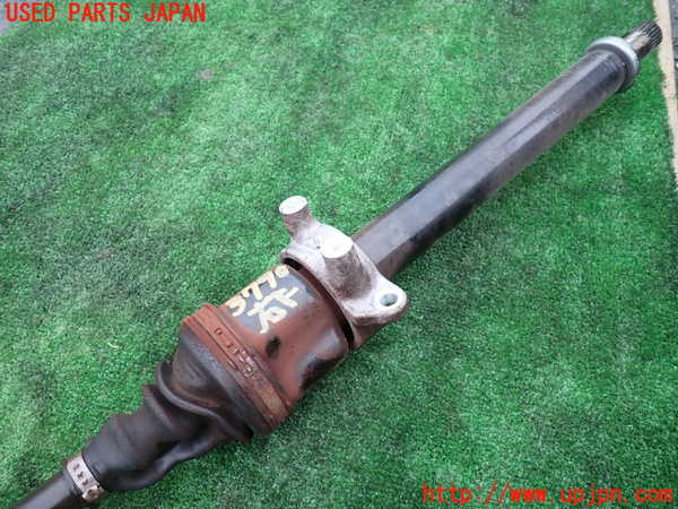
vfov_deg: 54.9
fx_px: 490
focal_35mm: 25
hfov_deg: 69.4
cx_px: 339
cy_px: 254
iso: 200
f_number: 2
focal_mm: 4.5
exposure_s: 1/50
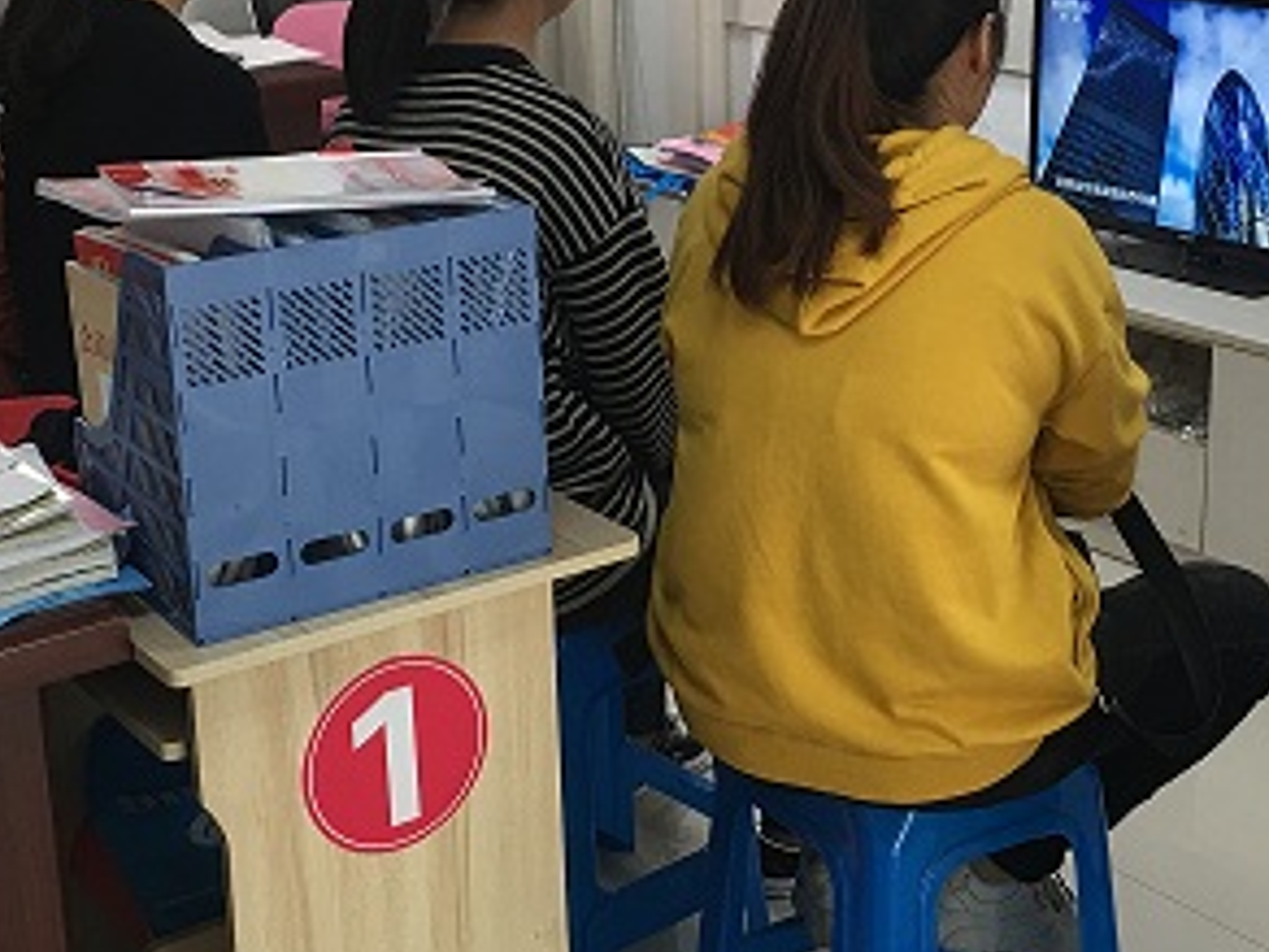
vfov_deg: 24.3
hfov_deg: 32.2
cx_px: 684
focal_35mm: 60
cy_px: 309
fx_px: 2200
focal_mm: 4.15
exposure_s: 1/17
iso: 40
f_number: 2.2
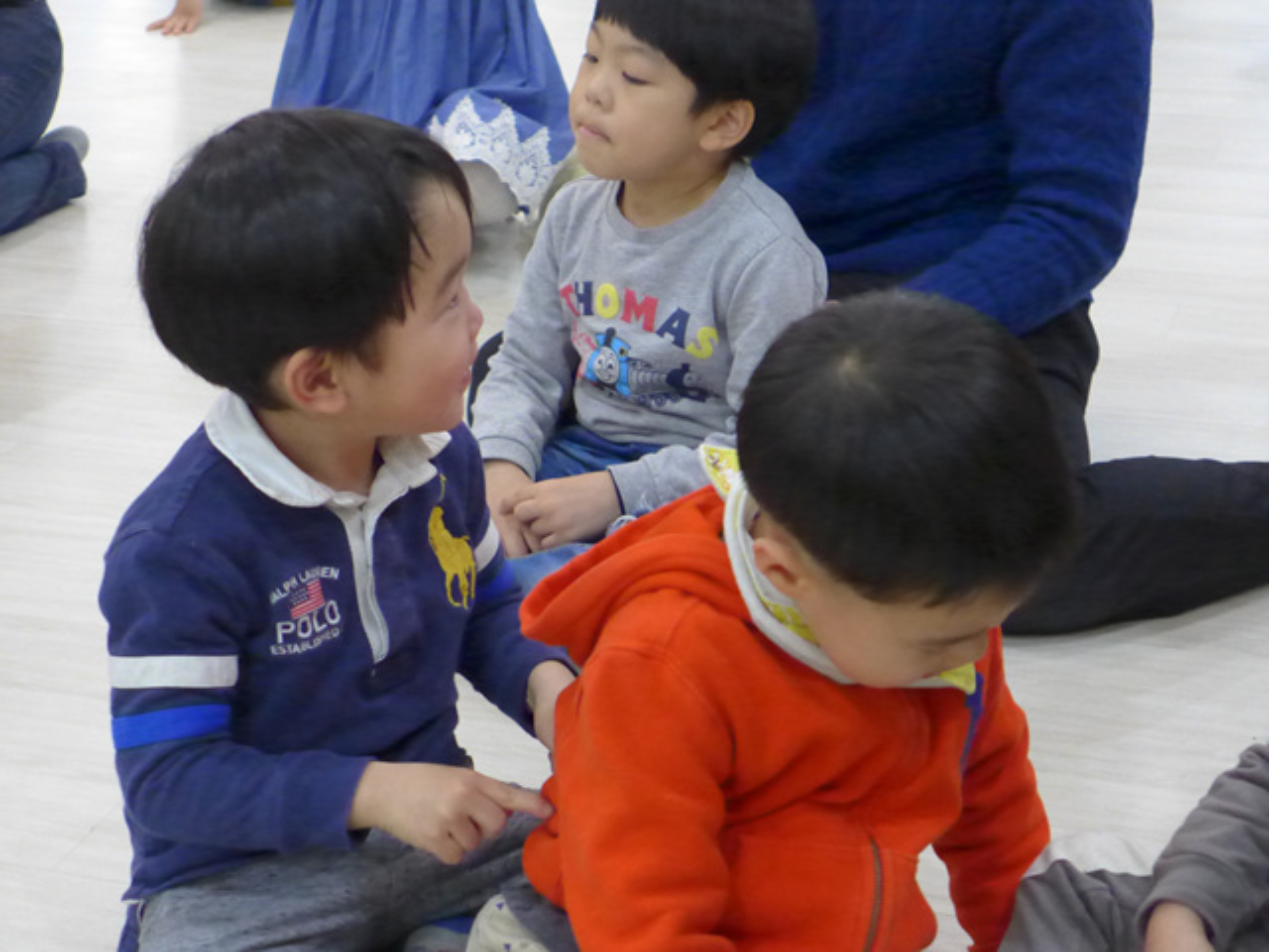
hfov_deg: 26.0
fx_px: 2749
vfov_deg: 19.6
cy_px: 476
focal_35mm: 75
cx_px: 634
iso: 1600
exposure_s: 1/400
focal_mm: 14.7
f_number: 2.2
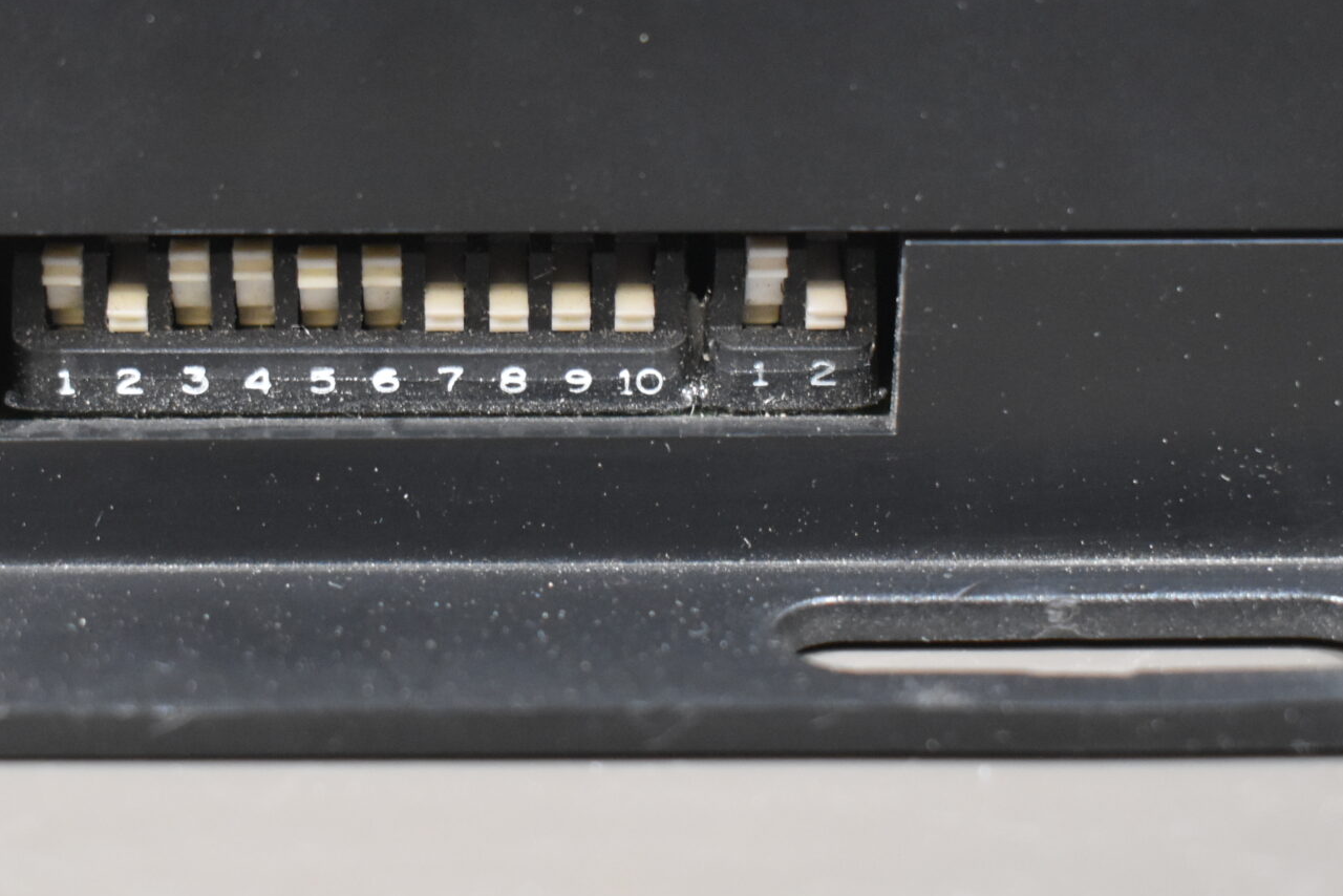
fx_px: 3582
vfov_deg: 14.2
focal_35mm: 96
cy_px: 304
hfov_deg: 21.2
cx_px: 486
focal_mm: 32
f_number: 4.5
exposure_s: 1/60
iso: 1800
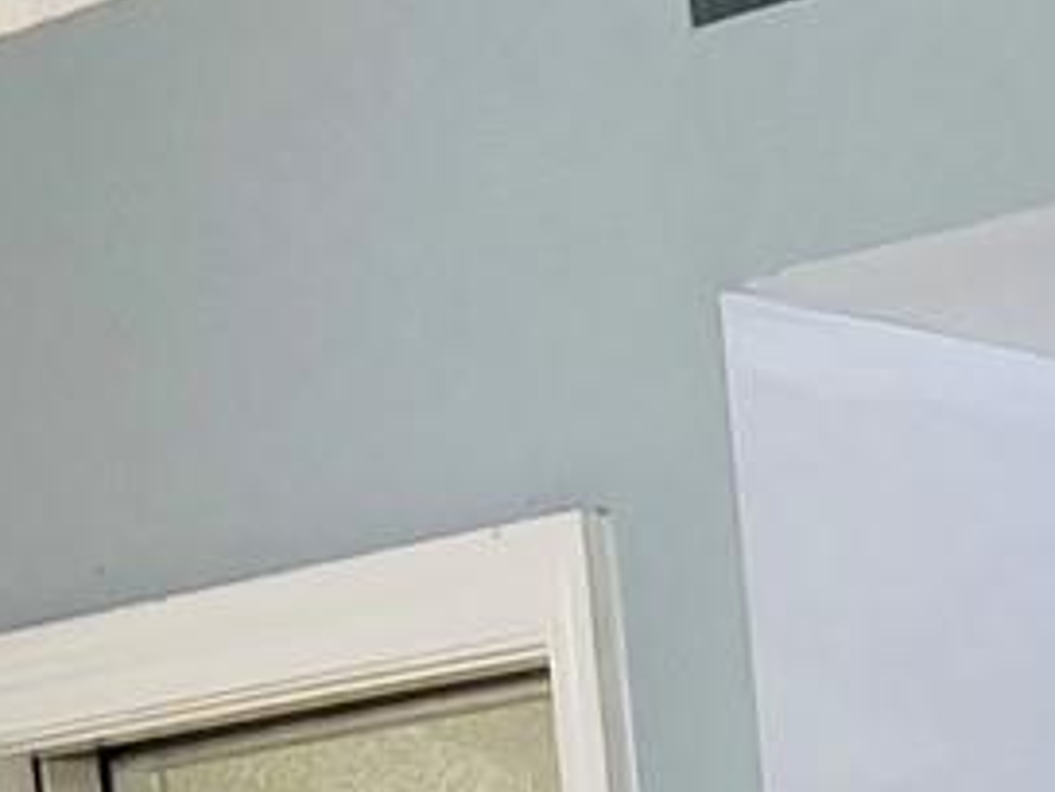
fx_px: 4663
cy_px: 2077
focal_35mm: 153
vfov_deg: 8.6
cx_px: 2835
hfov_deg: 10.4
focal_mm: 5.7
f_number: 1.5
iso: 50
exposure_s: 1/221
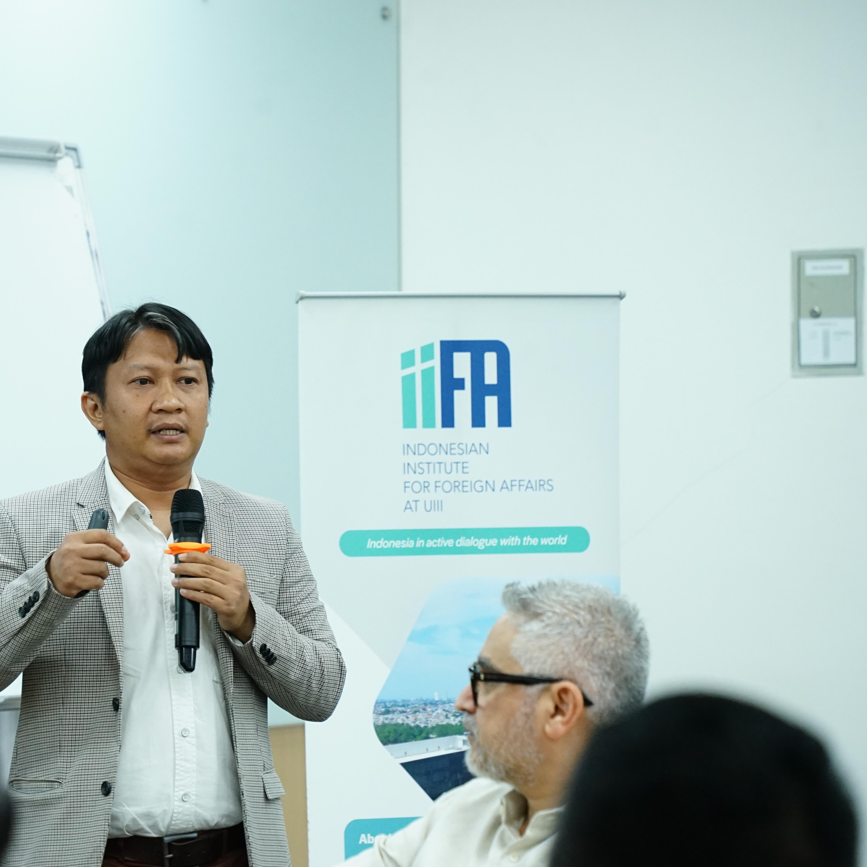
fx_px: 5837
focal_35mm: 206
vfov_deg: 8.5
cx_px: 226
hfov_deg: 8.5
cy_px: 435
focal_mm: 161
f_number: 5.6
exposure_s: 1/160
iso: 3200
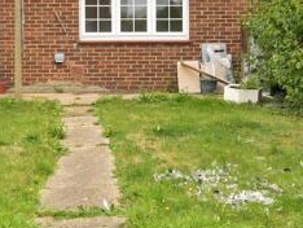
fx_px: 552
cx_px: 54
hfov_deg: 29.9
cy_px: 46
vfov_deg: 23.0
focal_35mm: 63
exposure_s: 1/160
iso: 125
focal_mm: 10
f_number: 8
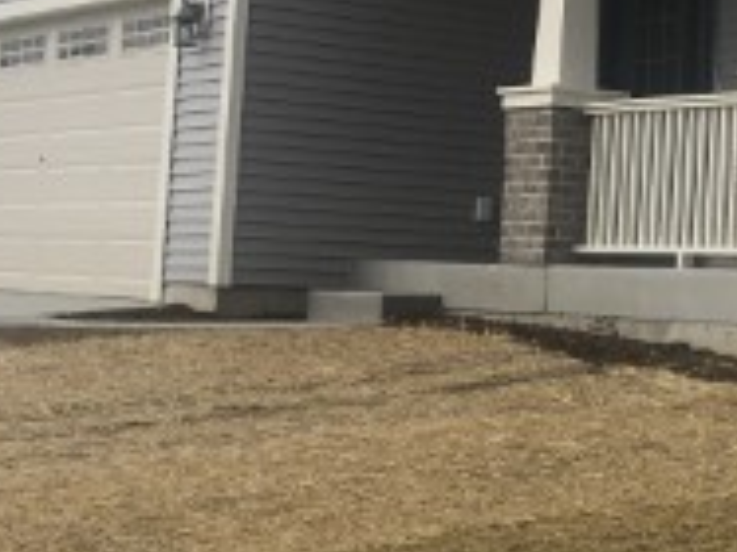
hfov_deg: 19.3
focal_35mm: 96
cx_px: 887
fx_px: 2043
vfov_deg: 15.2
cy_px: 59
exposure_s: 1/2208
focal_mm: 4
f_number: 1.8
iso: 20
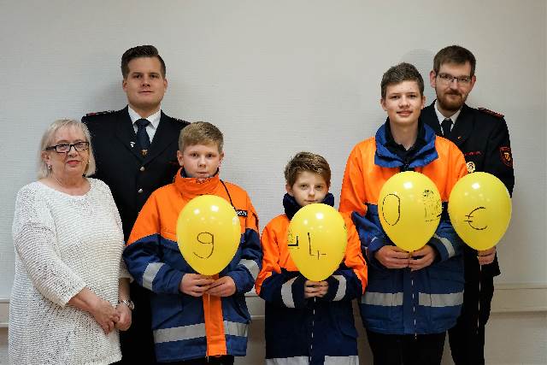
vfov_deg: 28.1
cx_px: 274
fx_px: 729
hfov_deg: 41.1
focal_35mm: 48
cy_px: 182
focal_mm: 48
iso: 1250
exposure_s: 1/160
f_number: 4.5
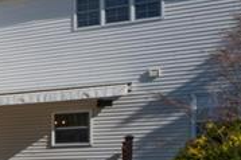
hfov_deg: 14.9
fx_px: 568
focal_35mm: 85
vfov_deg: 15.5
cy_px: 183
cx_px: -333
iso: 320
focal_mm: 14
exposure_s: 1/250
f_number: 22
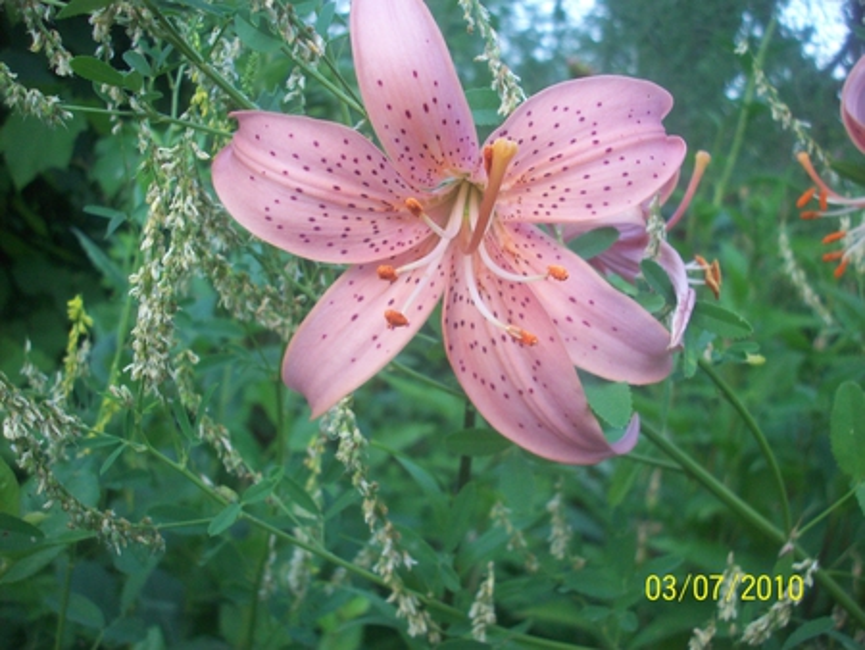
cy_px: 325
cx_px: 432
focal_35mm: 37
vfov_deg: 38.7
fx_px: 925
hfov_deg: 50.1
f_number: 2.8
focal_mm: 6.2
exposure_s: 1/64
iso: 92
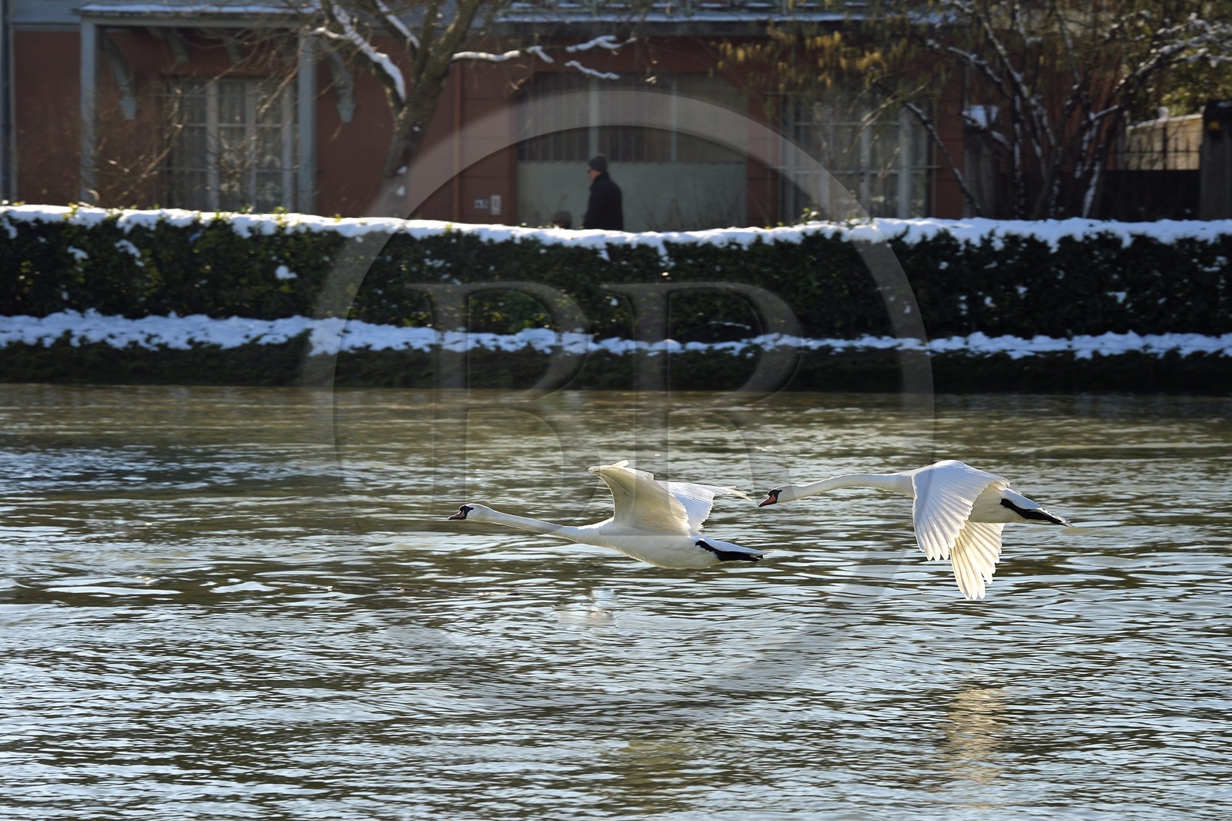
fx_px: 6843
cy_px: 410
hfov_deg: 10.3
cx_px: 616
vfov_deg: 6.9
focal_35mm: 200
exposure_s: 1/800
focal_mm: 200
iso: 200
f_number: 8
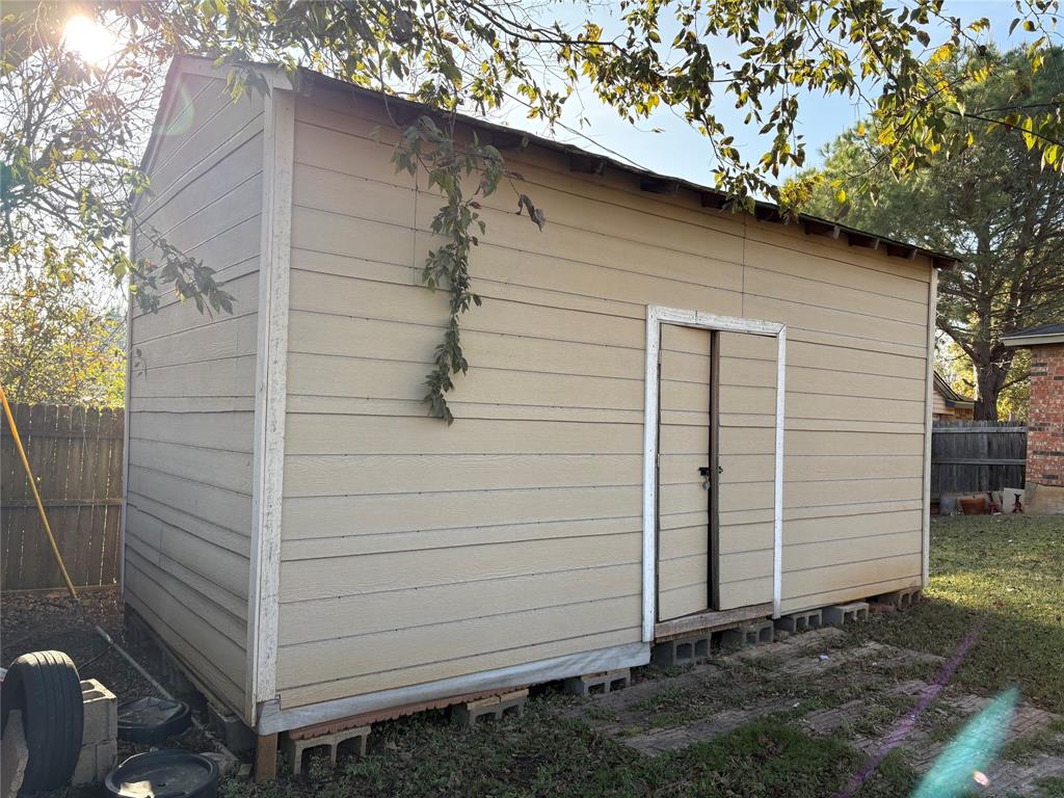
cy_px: 399
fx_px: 799
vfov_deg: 53.1
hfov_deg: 67.3
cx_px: 532
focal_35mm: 26
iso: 50
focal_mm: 5.96
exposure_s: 1/739
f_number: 1.6
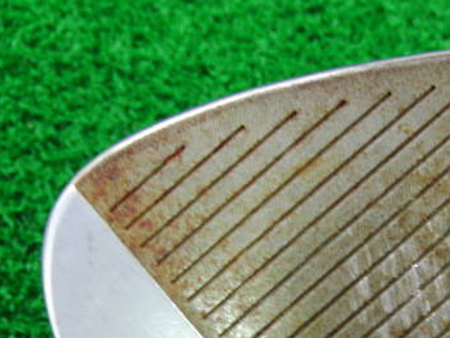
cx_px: 358
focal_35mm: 68
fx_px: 884
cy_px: 308
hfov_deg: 28.0
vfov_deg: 21.1
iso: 400
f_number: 3.6
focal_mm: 6.42
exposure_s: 1/30
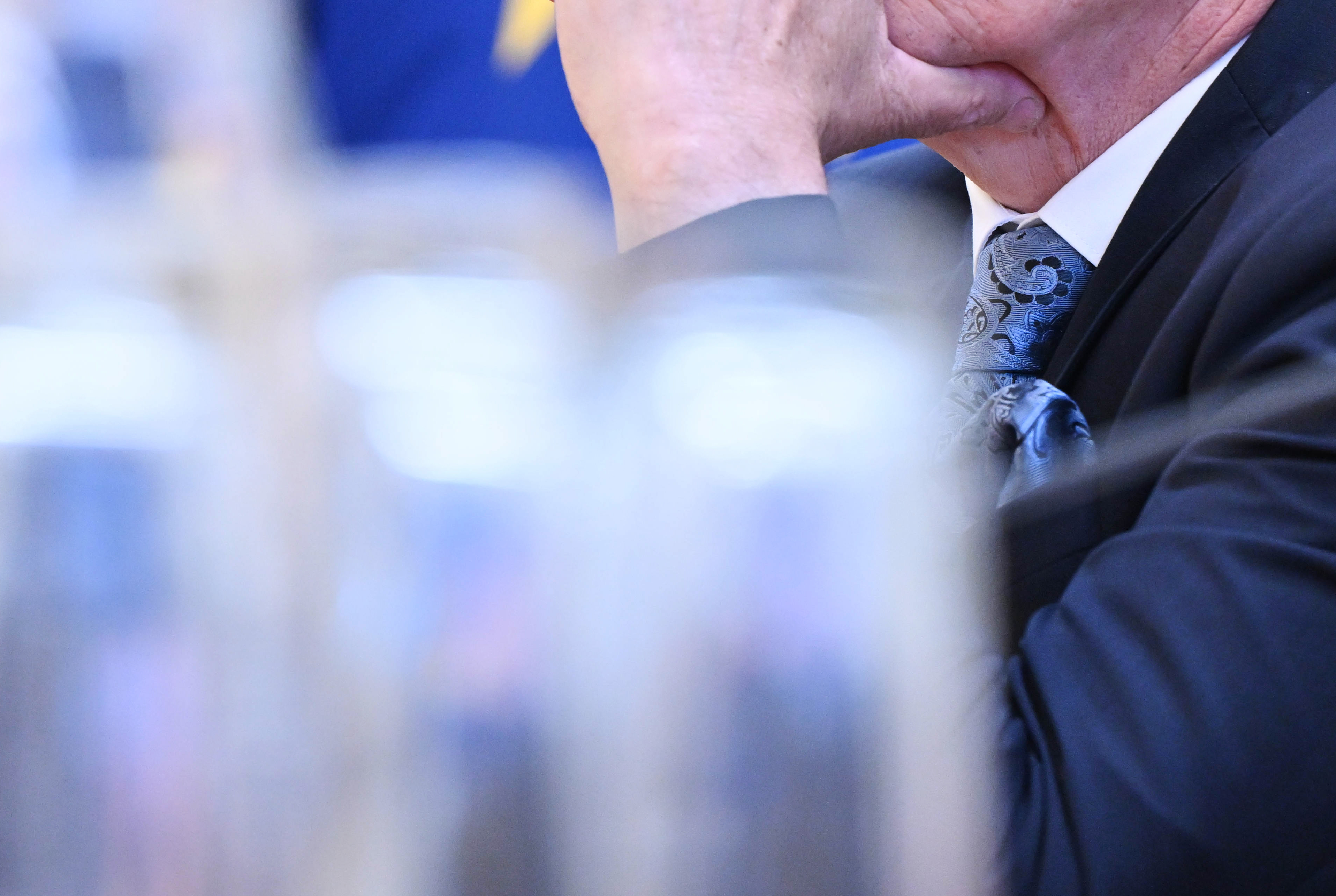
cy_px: 162
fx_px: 11937
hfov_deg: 6.4
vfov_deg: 4.3
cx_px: 272
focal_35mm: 321
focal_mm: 150
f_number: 4
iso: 2500
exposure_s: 1/320
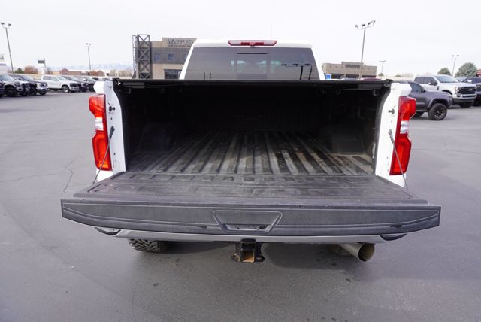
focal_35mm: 24
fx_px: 321
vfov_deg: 53.2
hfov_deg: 73.7
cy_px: 161
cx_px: 240
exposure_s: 1/100
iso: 100
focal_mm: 16
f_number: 6.3
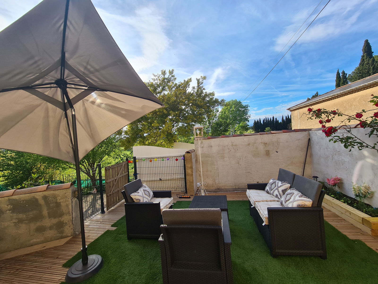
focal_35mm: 13
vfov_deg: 89.9
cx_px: 189
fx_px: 142
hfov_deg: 106.2
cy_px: 142
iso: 50
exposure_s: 1/1020
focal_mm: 2.2
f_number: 2.2
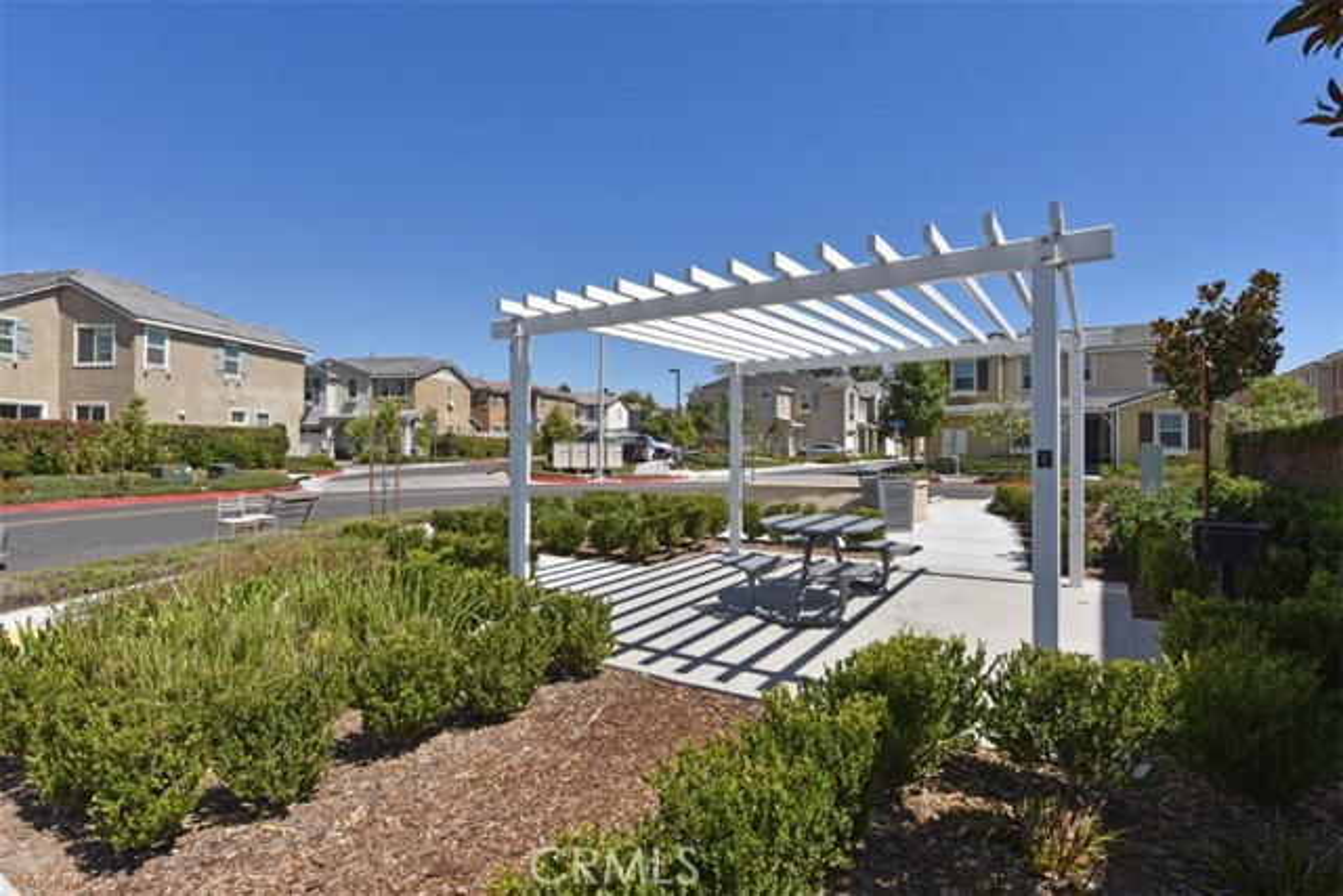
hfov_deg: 90.0
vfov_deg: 67.4
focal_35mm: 18
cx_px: 672
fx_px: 672
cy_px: 448
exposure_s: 1/500
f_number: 11
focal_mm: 18
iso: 200
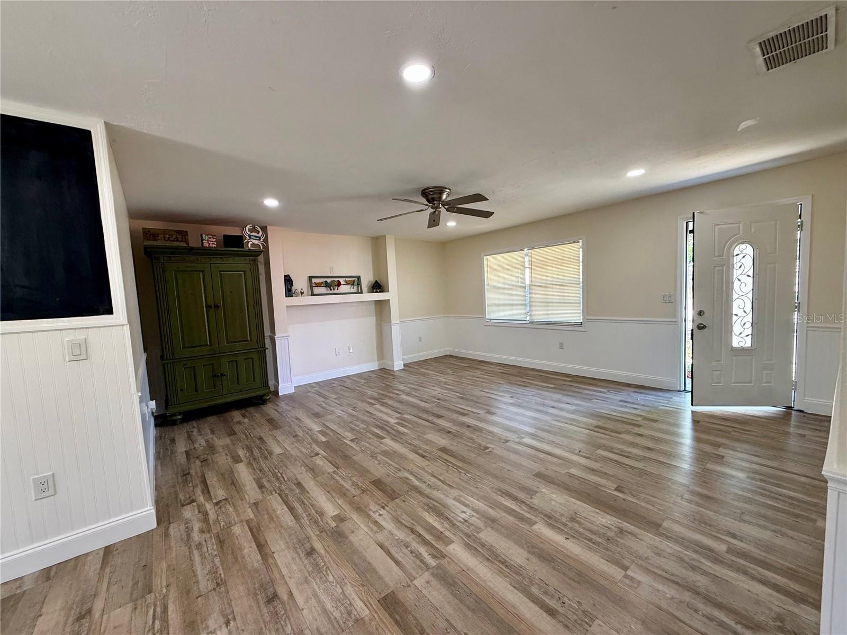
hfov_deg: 102.1
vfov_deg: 85.7
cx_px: 424
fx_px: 343
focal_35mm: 14
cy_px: 318
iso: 200
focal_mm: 2.22
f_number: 2.2
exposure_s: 1/120
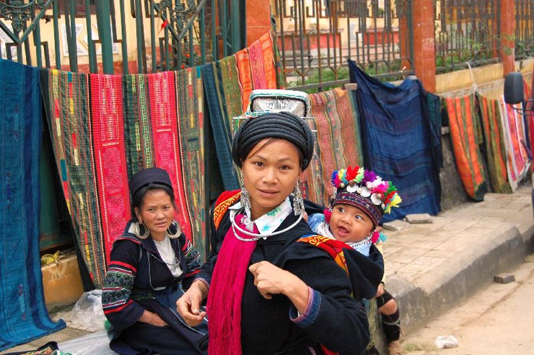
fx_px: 711
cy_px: 178
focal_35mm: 48
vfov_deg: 28.0
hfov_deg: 41.1
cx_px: 267
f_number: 5.6
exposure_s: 1/125
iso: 360
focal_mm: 32
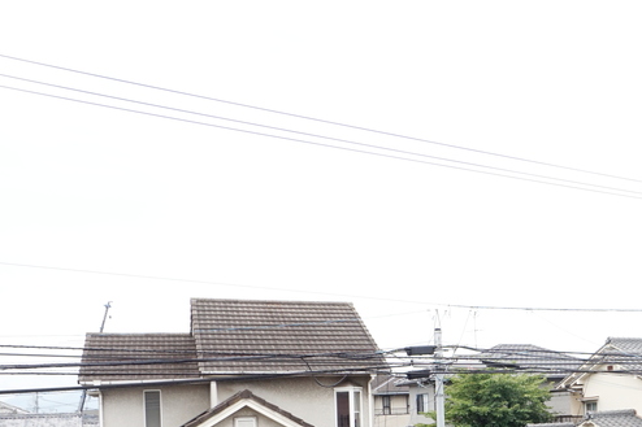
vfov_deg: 34.3
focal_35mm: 36
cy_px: 400
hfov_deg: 49.3
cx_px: 530
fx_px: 643
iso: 100
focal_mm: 11
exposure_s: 1/100
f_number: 9
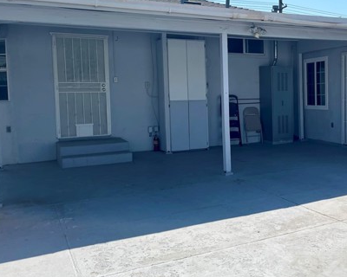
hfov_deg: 45.0
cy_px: 119
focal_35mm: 39
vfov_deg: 38.2
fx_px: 401
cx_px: 267
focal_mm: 5.1
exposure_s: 1/4202
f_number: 1.6
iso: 32
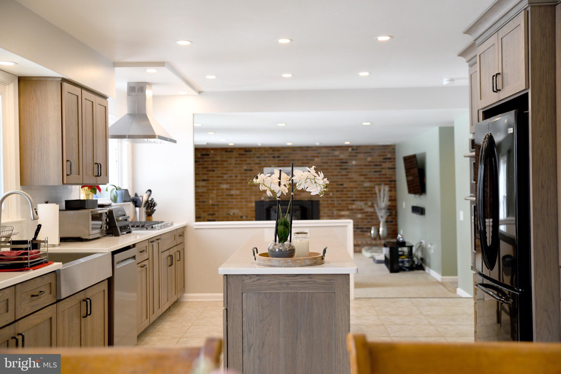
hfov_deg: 46.4
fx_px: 654
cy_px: 187
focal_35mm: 42
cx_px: 280
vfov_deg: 31.9
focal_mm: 42
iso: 1250
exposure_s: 1/500
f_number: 2.8
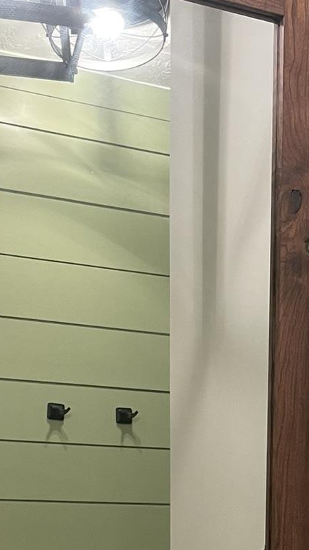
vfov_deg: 25.4
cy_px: 675
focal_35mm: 74
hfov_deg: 16.3
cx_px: 217
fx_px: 1078
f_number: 1.6
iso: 160
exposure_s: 1/60
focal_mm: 4.2
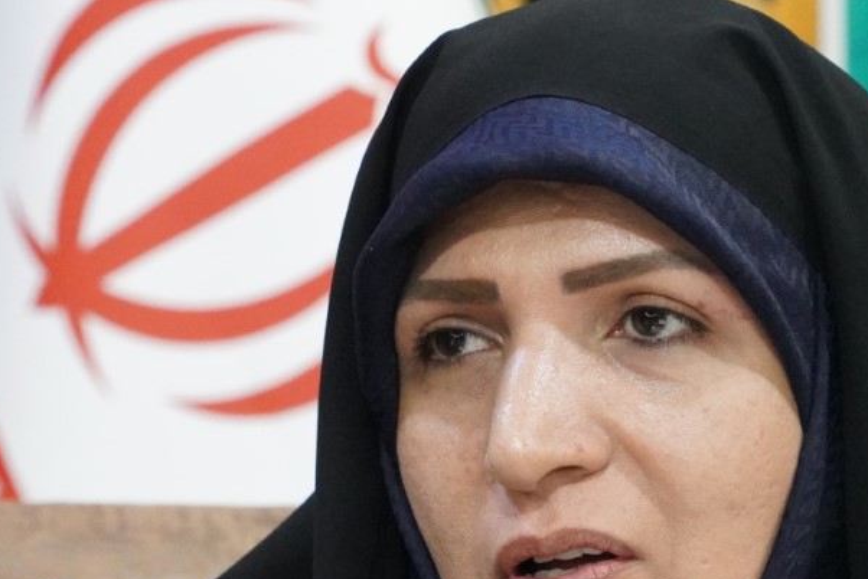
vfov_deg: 3.9
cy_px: 615
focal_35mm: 355
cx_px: 280
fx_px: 8563
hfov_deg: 5.8
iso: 12800
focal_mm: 132
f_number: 6.3
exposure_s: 1/160
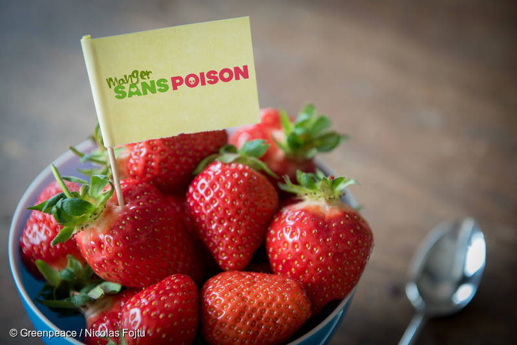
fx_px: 1006
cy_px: 172
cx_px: 258
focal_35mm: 70
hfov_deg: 28.8
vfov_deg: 19.5
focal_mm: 70
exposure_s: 1/100
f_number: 4
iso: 500
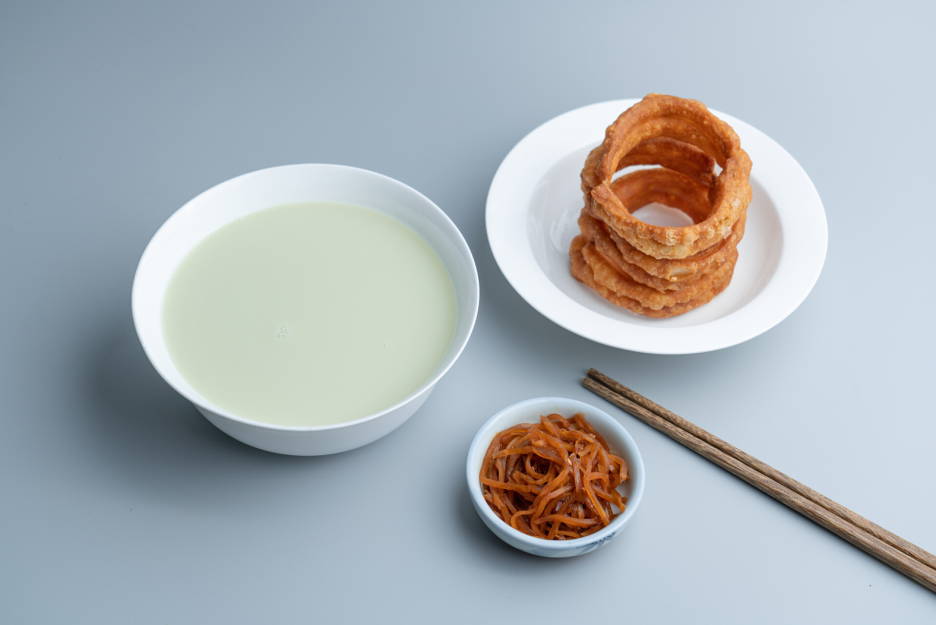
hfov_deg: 33.4
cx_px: 468
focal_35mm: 60
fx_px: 1560
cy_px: 312
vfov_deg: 22.6
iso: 100
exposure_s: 1/250
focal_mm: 60
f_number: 7.1
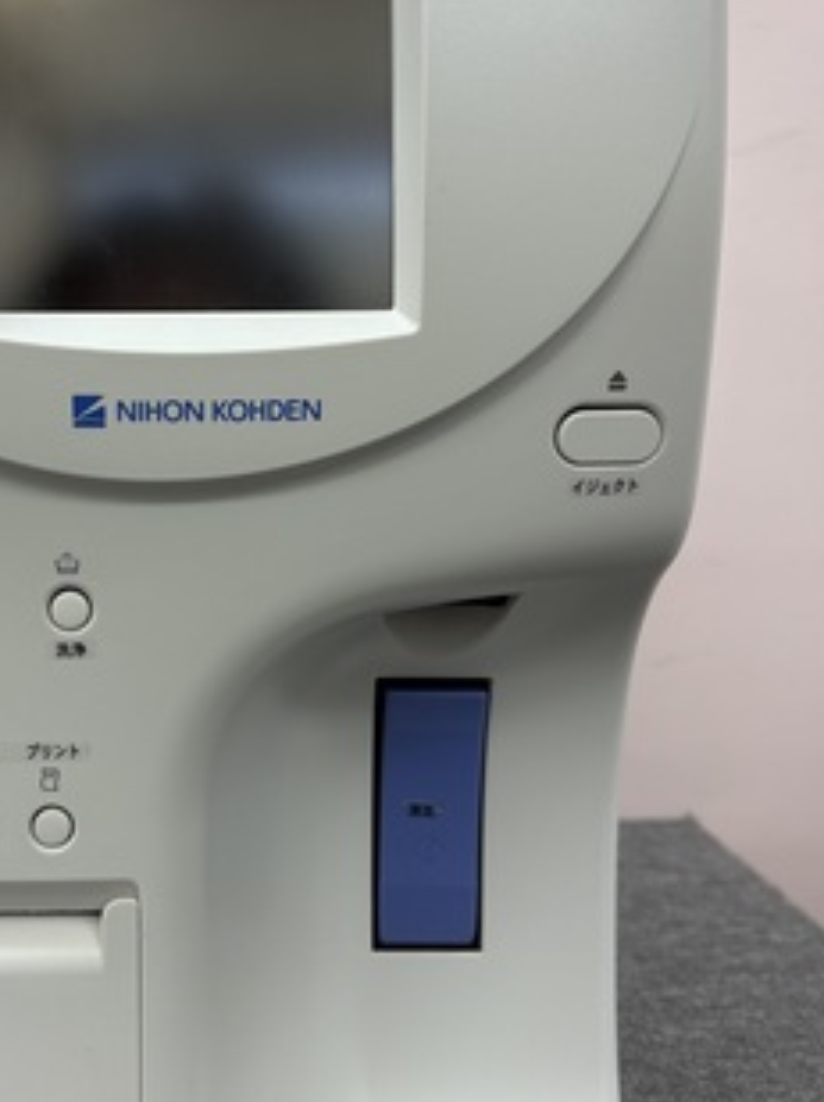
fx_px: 1431
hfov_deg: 31.5
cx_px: 193
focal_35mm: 45
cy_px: 521
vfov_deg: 42.1
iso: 40
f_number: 1.6
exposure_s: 1/120
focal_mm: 5.96
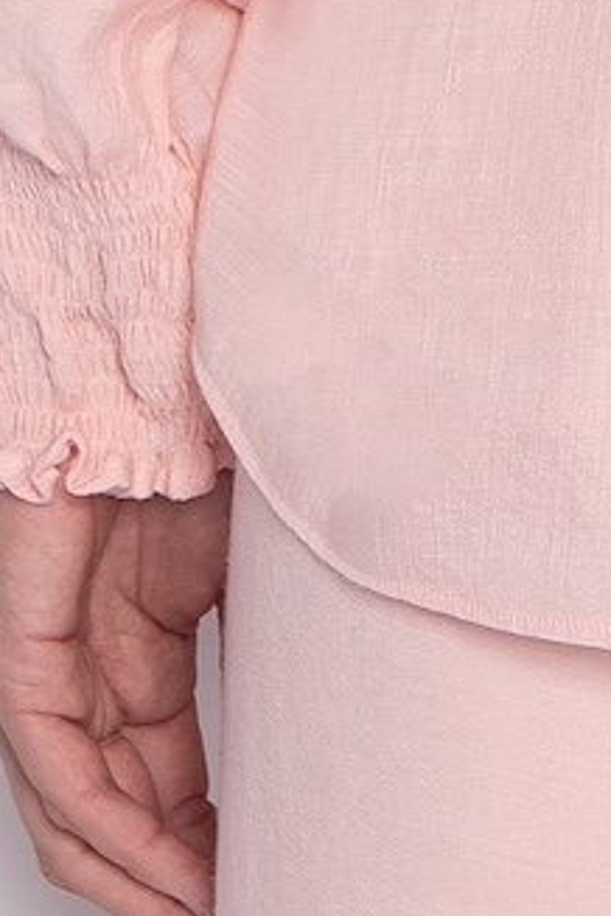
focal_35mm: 358
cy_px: -983
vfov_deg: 5.6
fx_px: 9113
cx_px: 1065
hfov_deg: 3.8
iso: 200
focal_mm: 52
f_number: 5.6
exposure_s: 1/160
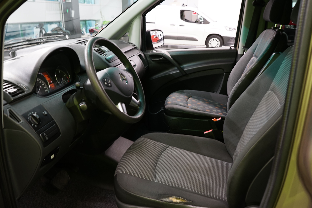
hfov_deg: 63.7
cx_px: 156
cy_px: 104
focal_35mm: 29
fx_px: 251
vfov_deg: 45.0
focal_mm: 29
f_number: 5.6
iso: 500
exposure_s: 1/10
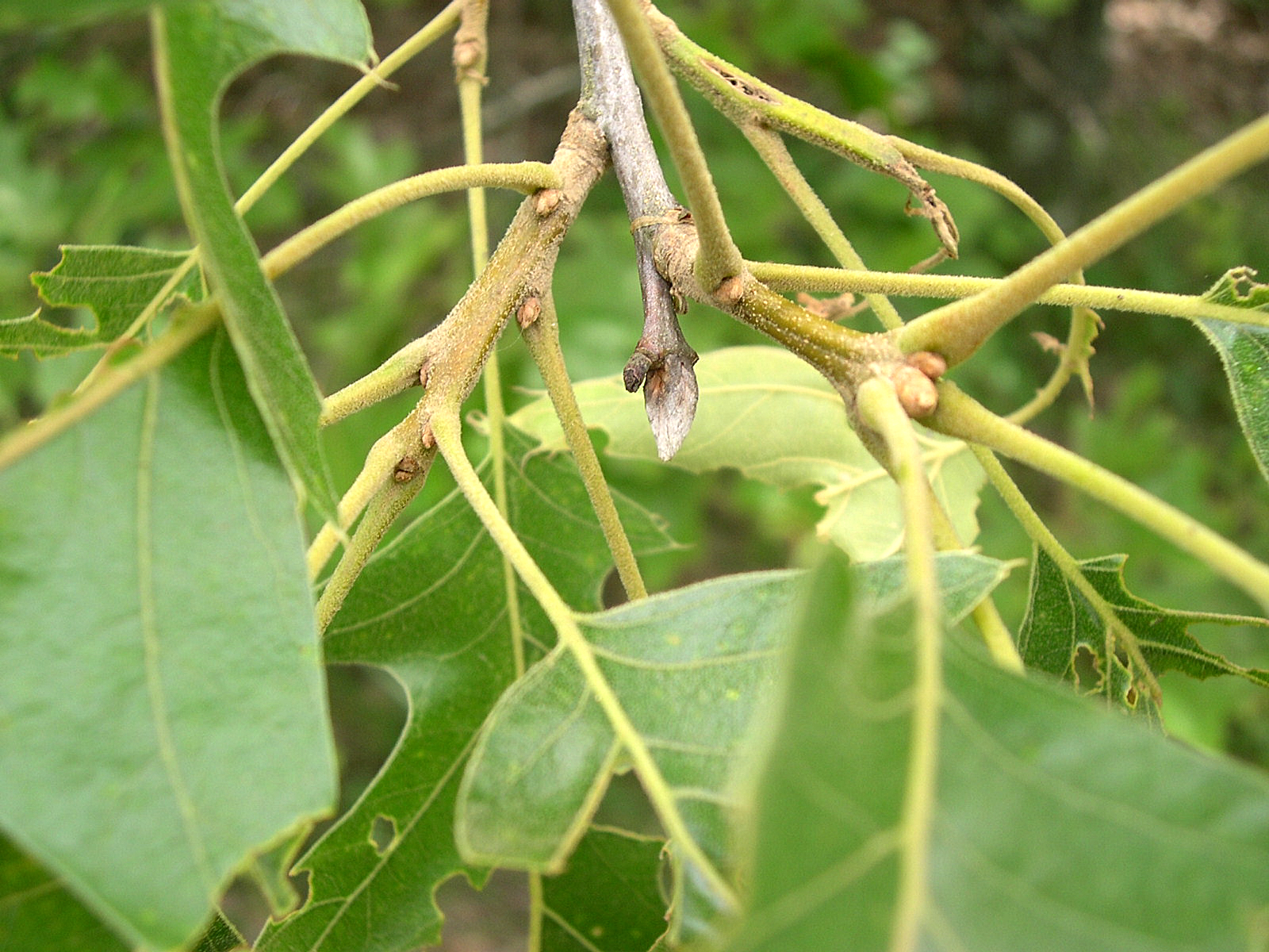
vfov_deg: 30.9
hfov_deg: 40.4
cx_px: 634
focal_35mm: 47
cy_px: 476
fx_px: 1723
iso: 100
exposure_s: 1/143
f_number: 3.1
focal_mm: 10.1
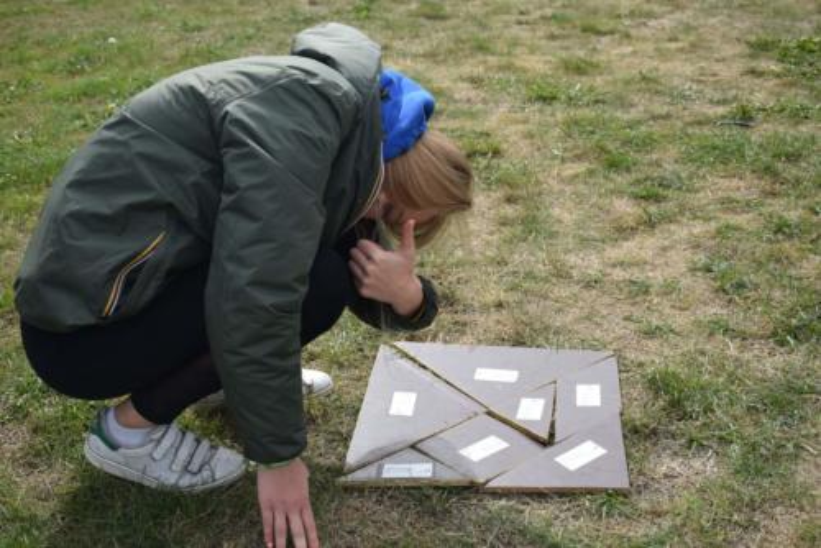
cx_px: 410
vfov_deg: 29.9
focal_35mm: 45
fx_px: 1027
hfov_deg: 43.6
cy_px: 274
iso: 400
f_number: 5.6
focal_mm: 30
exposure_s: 1/1600
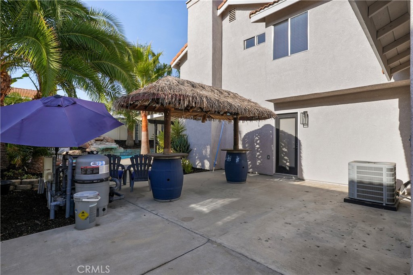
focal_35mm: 18
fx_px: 212
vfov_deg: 66.0
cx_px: 206
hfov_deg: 88.4
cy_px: 138
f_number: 10
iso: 100
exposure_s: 1/125
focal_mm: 18.5
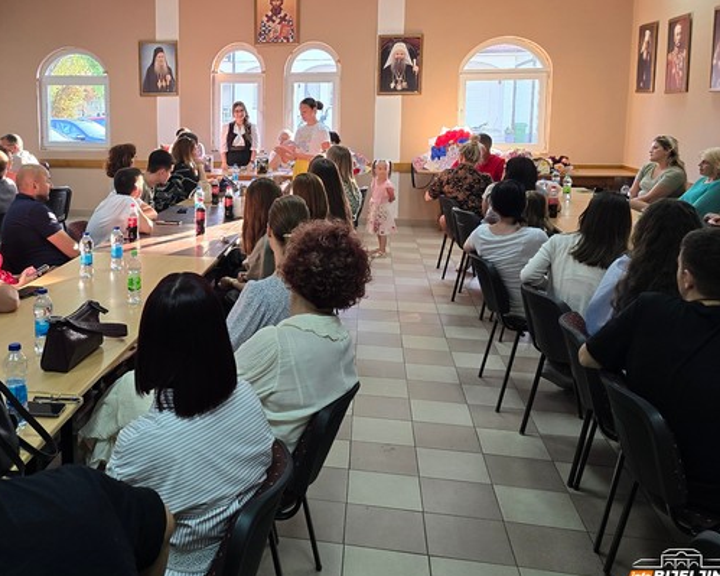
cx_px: 192
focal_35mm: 36
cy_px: 198
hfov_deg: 48.6
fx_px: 767
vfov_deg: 40.7
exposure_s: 1/100
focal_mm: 6.3
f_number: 1.7
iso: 125
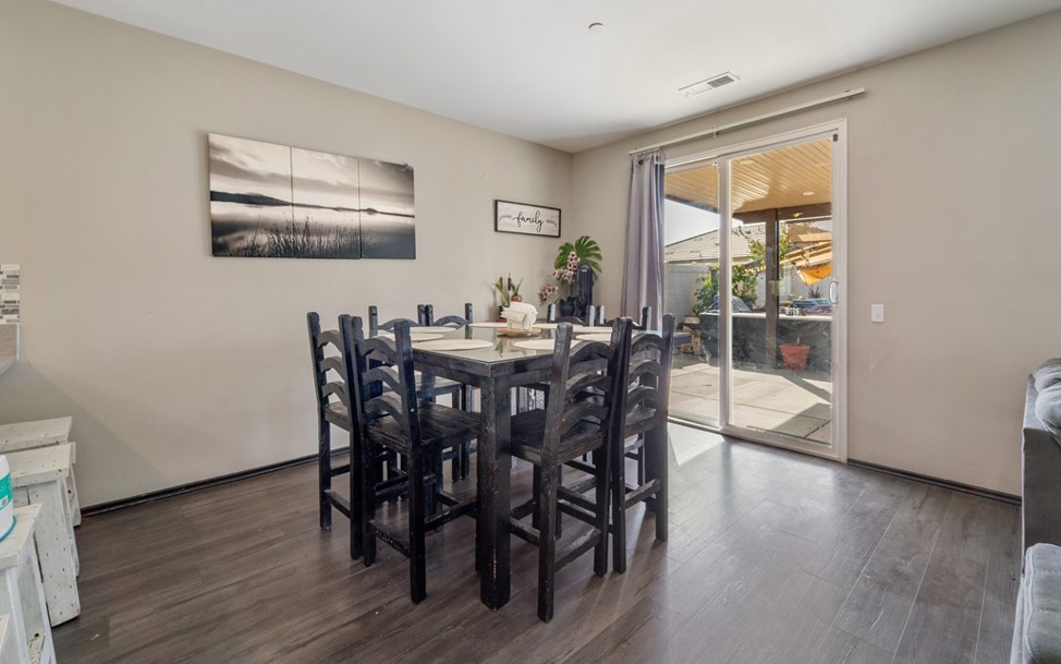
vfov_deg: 74.8
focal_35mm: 15
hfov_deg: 101.5
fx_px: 434
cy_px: 319
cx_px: 532
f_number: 9
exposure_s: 1/13
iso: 320
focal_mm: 14
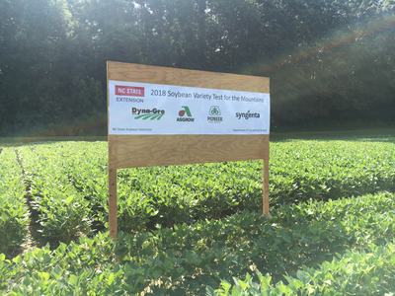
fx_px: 331
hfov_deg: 61.7
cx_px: 198
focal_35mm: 29
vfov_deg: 48.2
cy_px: 148
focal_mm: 4.15
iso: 25
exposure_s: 1/693
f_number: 2.2
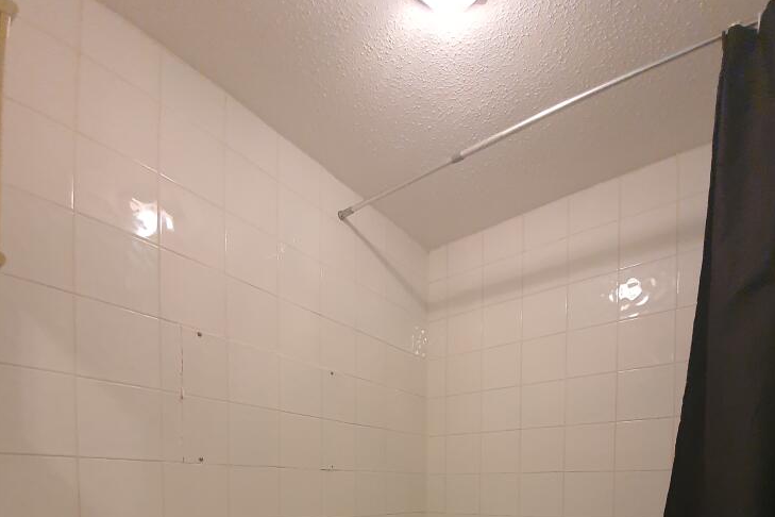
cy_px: 506
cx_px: 404
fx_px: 409
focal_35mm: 19
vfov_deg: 52.5
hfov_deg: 86.9
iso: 400
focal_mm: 1.8
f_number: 2.2
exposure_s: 1/33
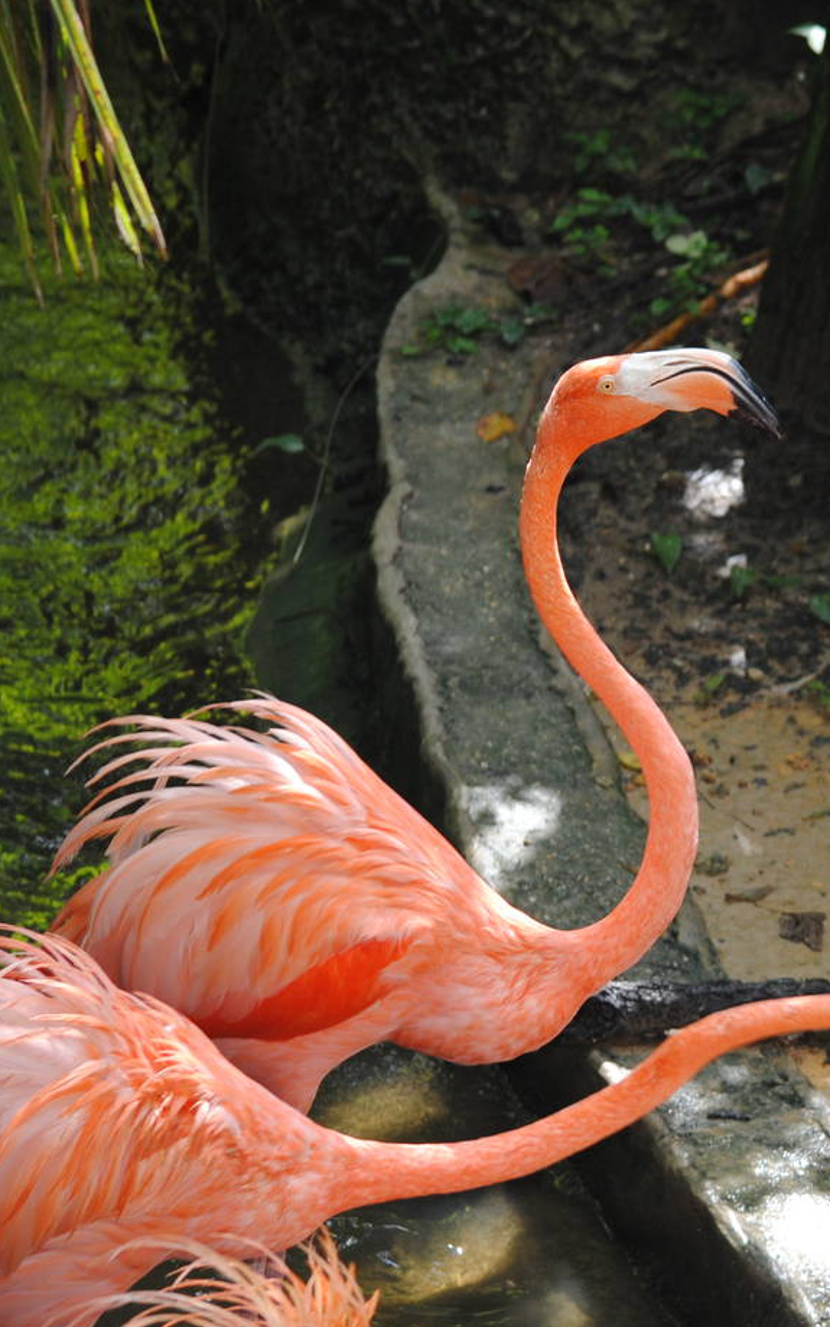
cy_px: 767
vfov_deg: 8.6
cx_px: 1078
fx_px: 8867
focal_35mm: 245
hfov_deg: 5.3
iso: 140
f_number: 4.5
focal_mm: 92
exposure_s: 1/125
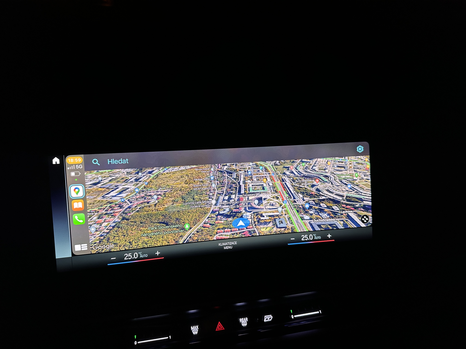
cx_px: 233
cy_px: 174
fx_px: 323
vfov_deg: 56.8
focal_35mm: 24
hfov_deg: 71.6
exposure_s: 1/48
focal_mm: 6.86
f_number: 1.78
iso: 200
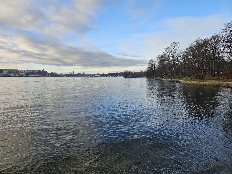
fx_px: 154
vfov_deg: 58.9
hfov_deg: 73.9
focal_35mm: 23
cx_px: 116
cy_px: 87
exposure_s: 1/457
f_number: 1.7
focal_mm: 6.3
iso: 20
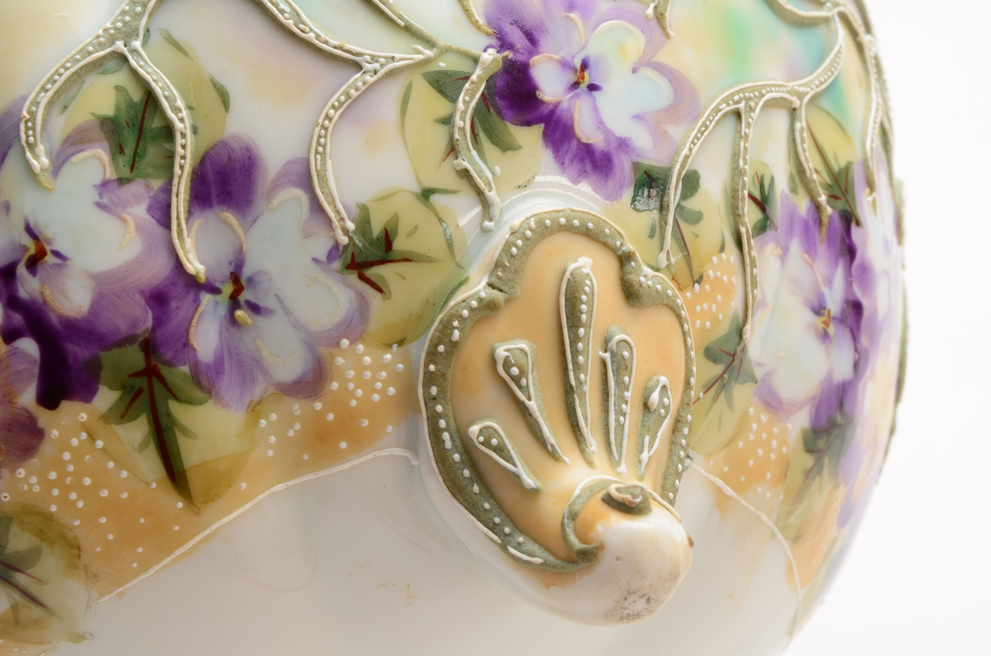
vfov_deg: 16.5
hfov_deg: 24.7
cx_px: 496
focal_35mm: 82
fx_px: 2266
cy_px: 328
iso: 100
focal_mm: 55
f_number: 20
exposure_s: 1/160
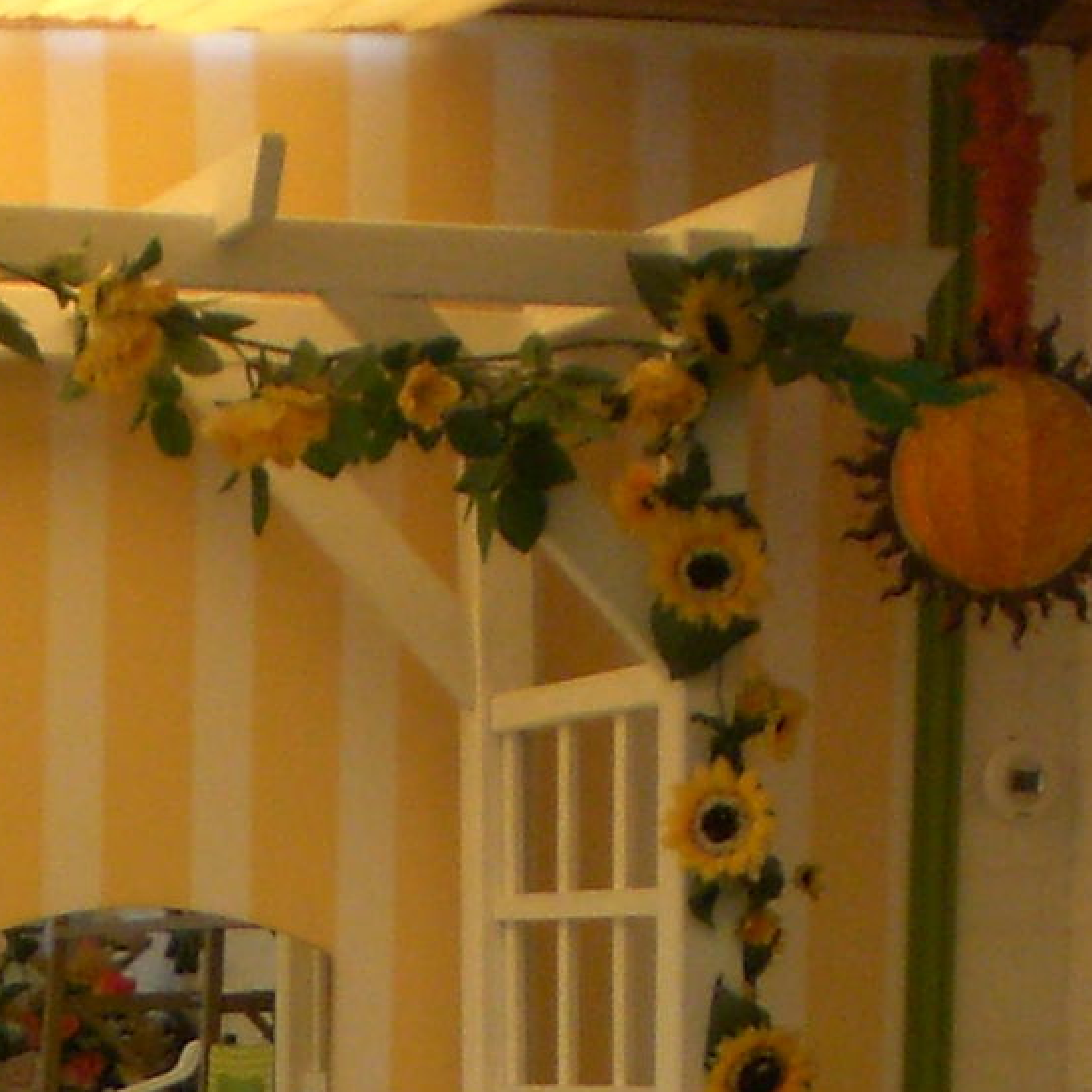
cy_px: 1676
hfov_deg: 13.3
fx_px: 4640
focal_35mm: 130
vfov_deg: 12.7
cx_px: 101
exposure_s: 1/100
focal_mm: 6.3
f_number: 3.1
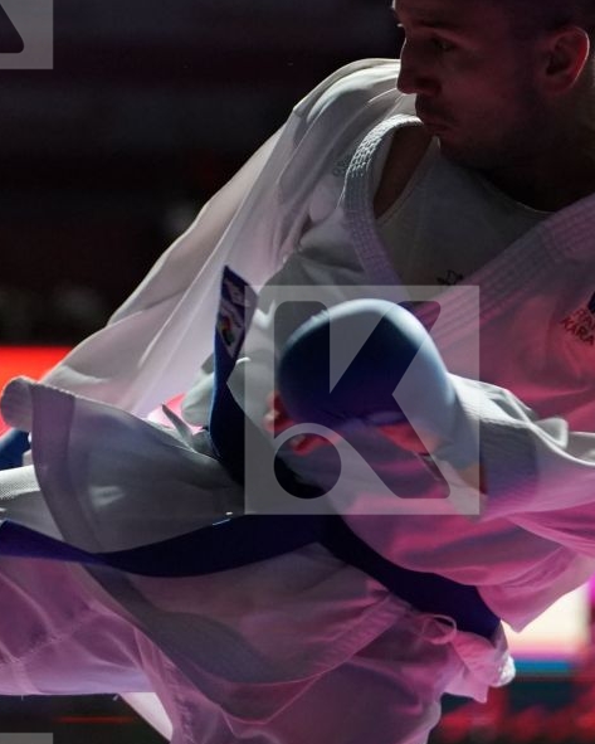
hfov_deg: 5.0
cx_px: -64
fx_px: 6734
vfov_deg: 6.3
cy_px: 400
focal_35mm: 306
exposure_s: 1/1000
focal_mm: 107
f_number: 2.8
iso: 4000
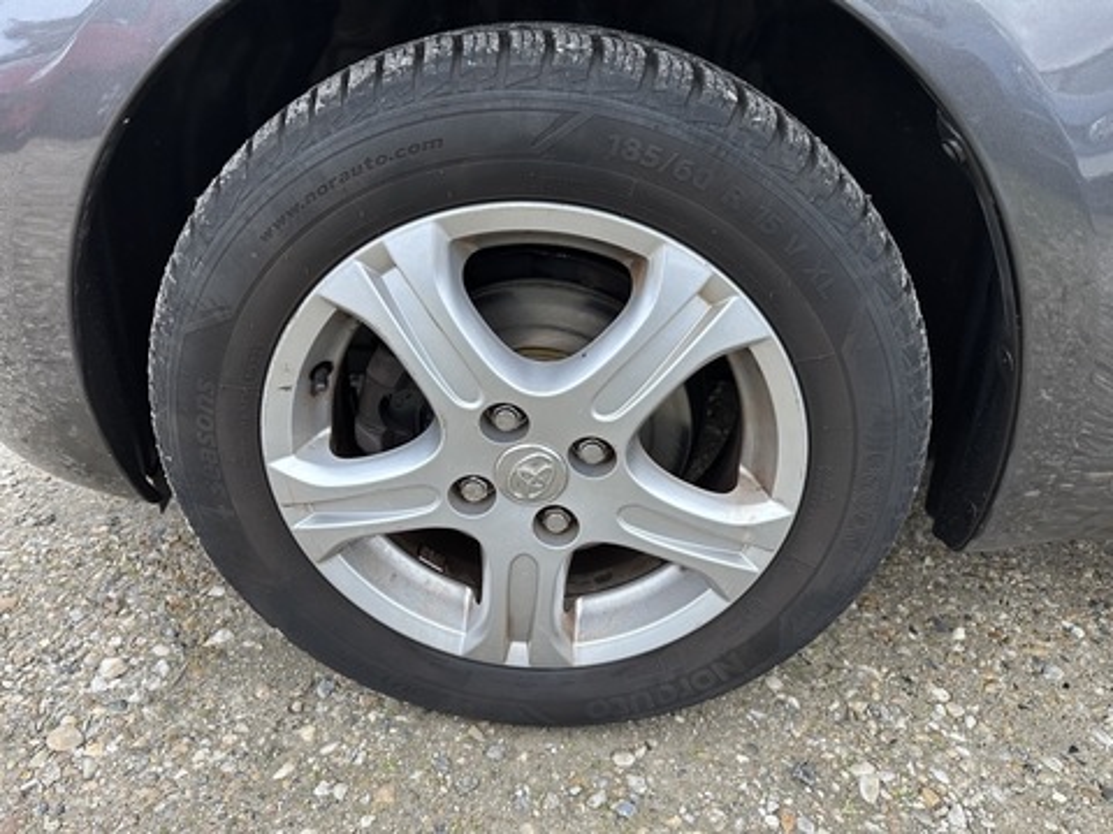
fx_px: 772
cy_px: 417
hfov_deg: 71.6
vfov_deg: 56.8
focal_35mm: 24
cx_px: 556
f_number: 1.78
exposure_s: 1/96
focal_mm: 6.86
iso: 250
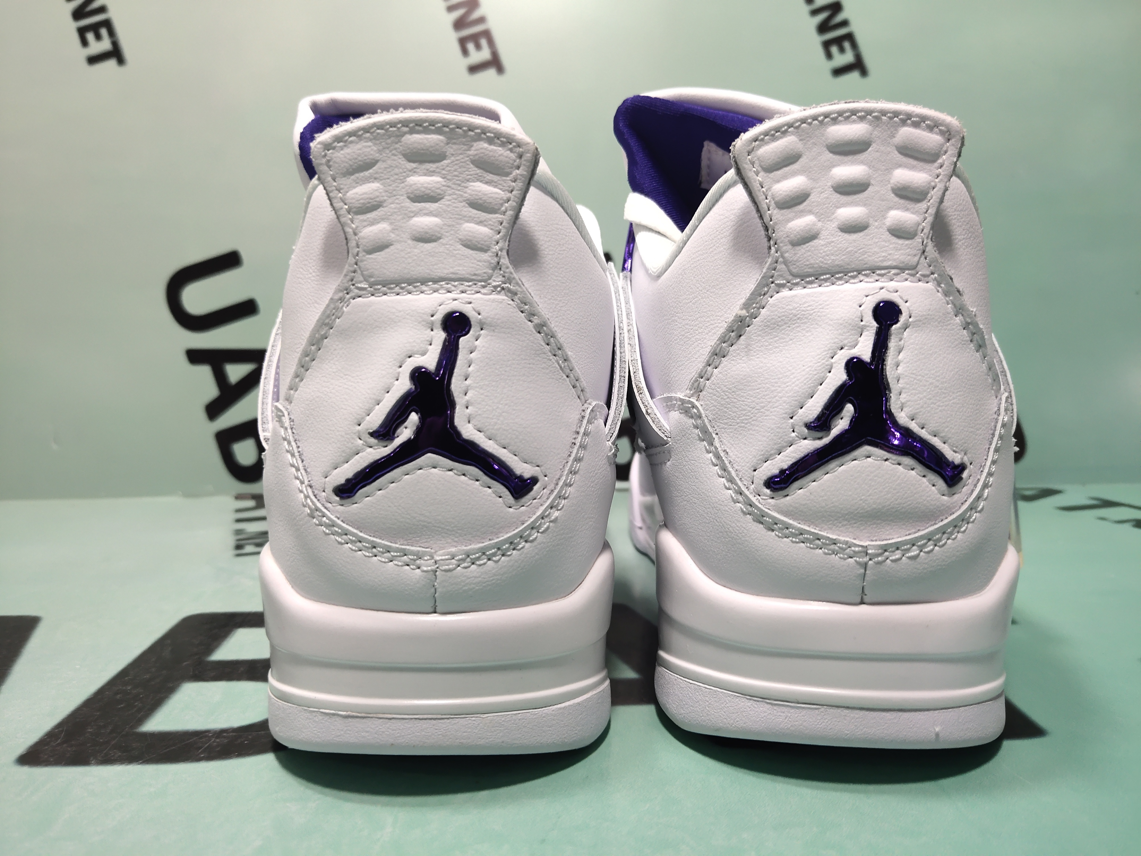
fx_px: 989
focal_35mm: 30
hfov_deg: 60.0
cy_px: 428
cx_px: 570
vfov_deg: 46.8
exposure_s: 1/100
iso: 105
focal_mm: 4.35
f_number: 1.79
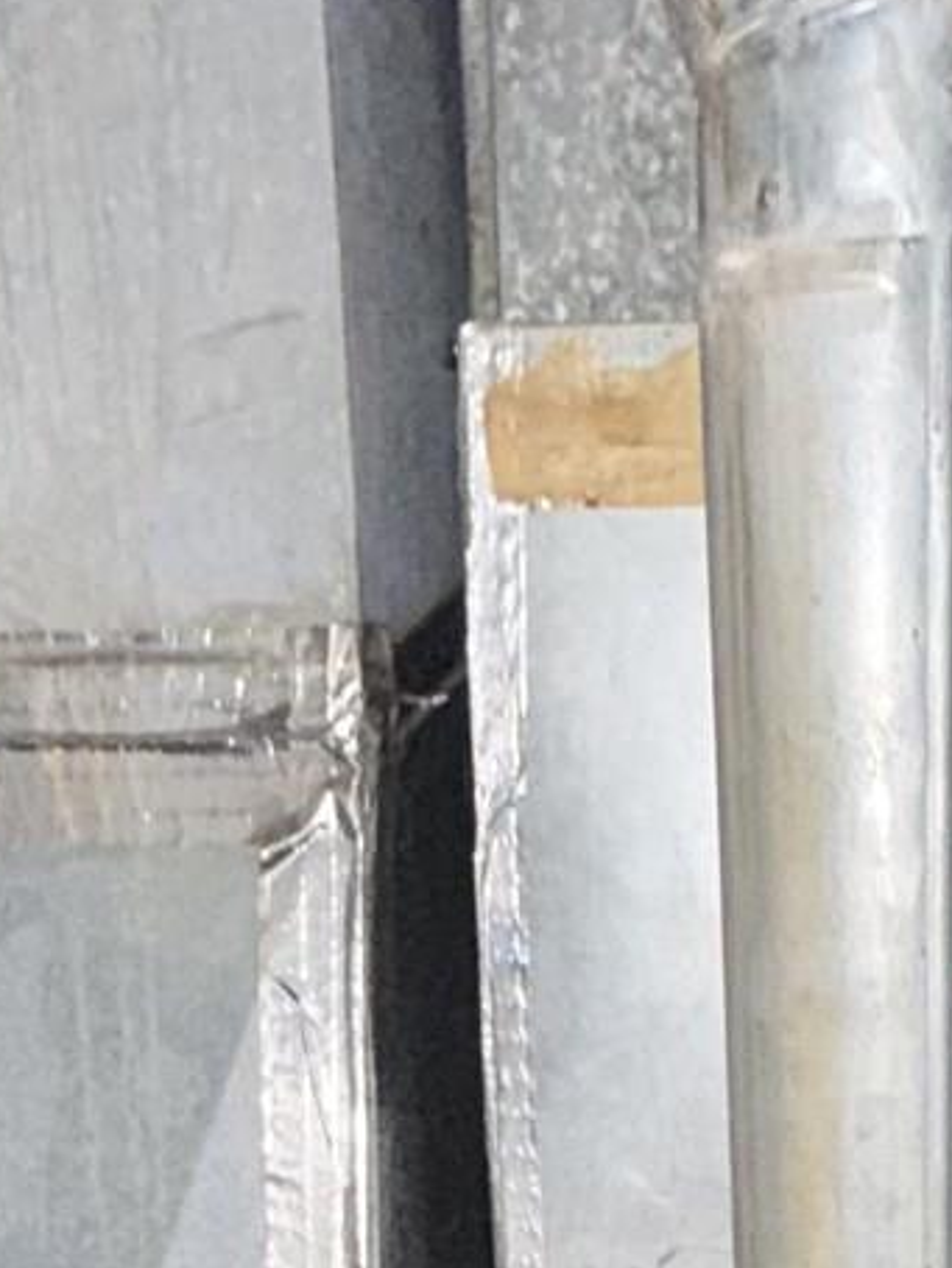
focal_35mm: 71
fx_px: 2601
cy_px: 1902
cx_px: 720
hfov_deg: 20.6
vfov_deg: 22.5
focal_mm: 2.22
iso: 200
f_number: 2.2
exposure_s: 1/34
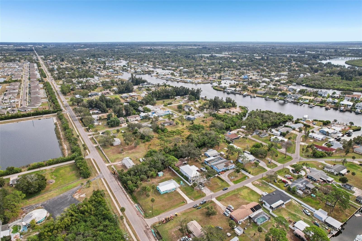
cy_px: 120
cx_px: 181
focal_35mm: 22
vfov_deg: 57.2
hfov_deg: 78.6
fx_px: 221
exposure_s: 1/2000
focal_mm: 8.4
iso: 130
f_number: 2.8
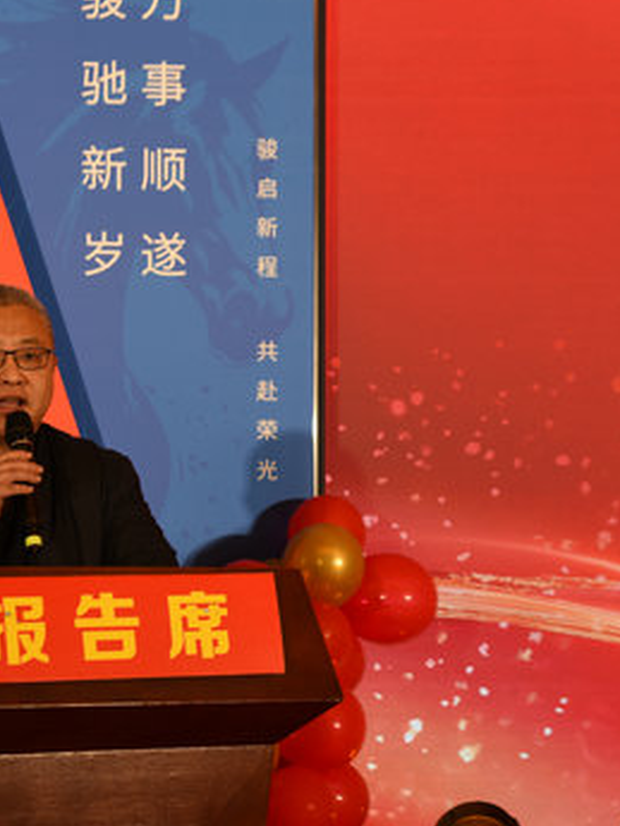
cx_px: 215
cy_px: 403
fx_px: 2267
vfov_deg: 20.6
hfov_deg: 15.5
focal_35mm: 95
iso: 500
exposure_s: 1/100
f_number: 6.3
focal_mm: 62
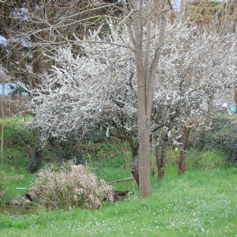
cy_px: 121
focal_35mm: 111
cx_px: 125
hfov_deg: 15.7
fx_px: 857
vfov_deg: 15.7
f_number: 4
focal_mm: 55
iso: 640
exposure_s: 1/60
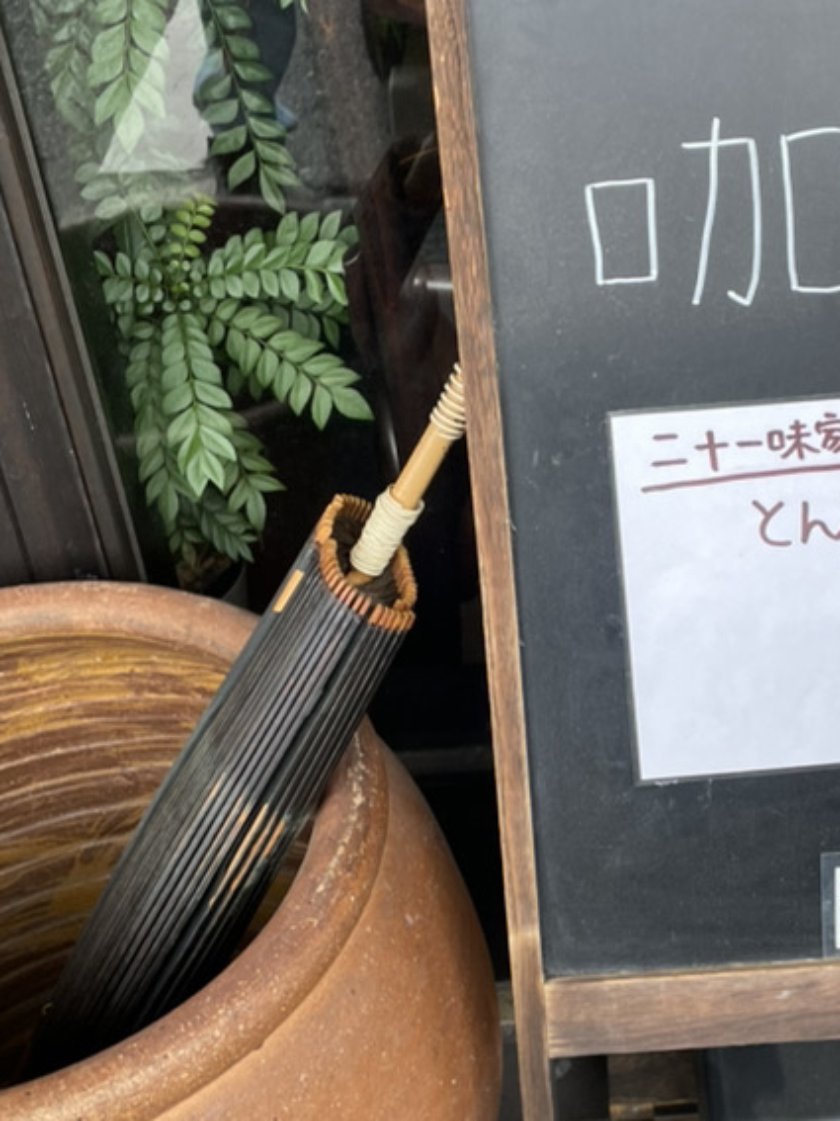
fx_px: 1780
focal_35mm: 55
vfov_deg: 34.9
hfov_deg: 25.9
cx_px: 712
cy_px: 633
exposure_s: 1/120
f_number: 1.6
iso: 50
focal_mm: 4.2
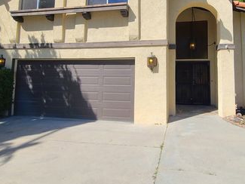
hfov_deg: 80.5
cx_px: 150
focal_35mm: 20
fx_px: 142
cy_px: 64
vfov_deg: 64.6
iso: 50
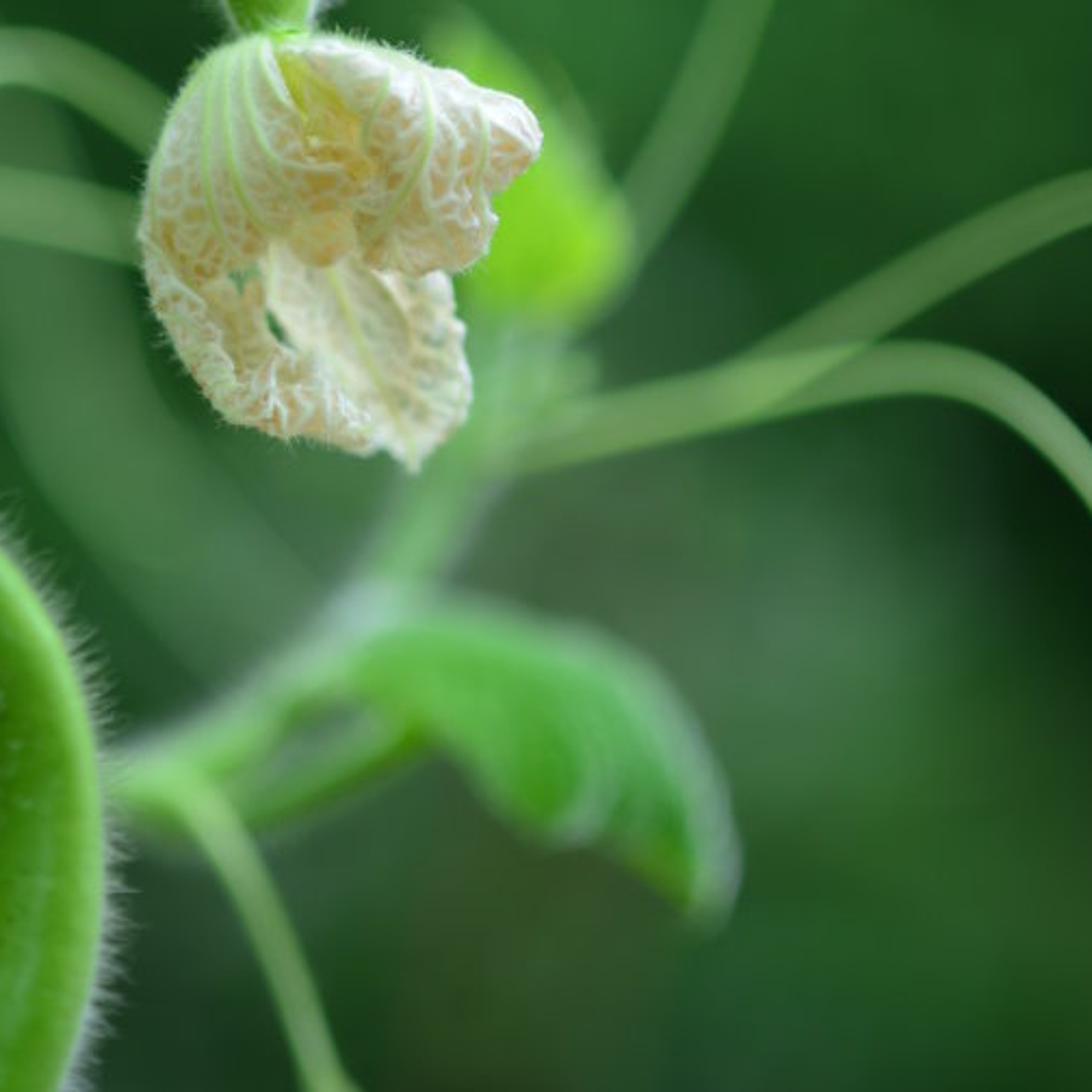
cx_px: 390
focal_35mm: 183
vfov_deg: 9.5
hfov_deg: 9.6
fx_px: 6531
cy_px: 131
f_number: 4
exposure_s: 1/640
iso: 250
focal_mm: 105
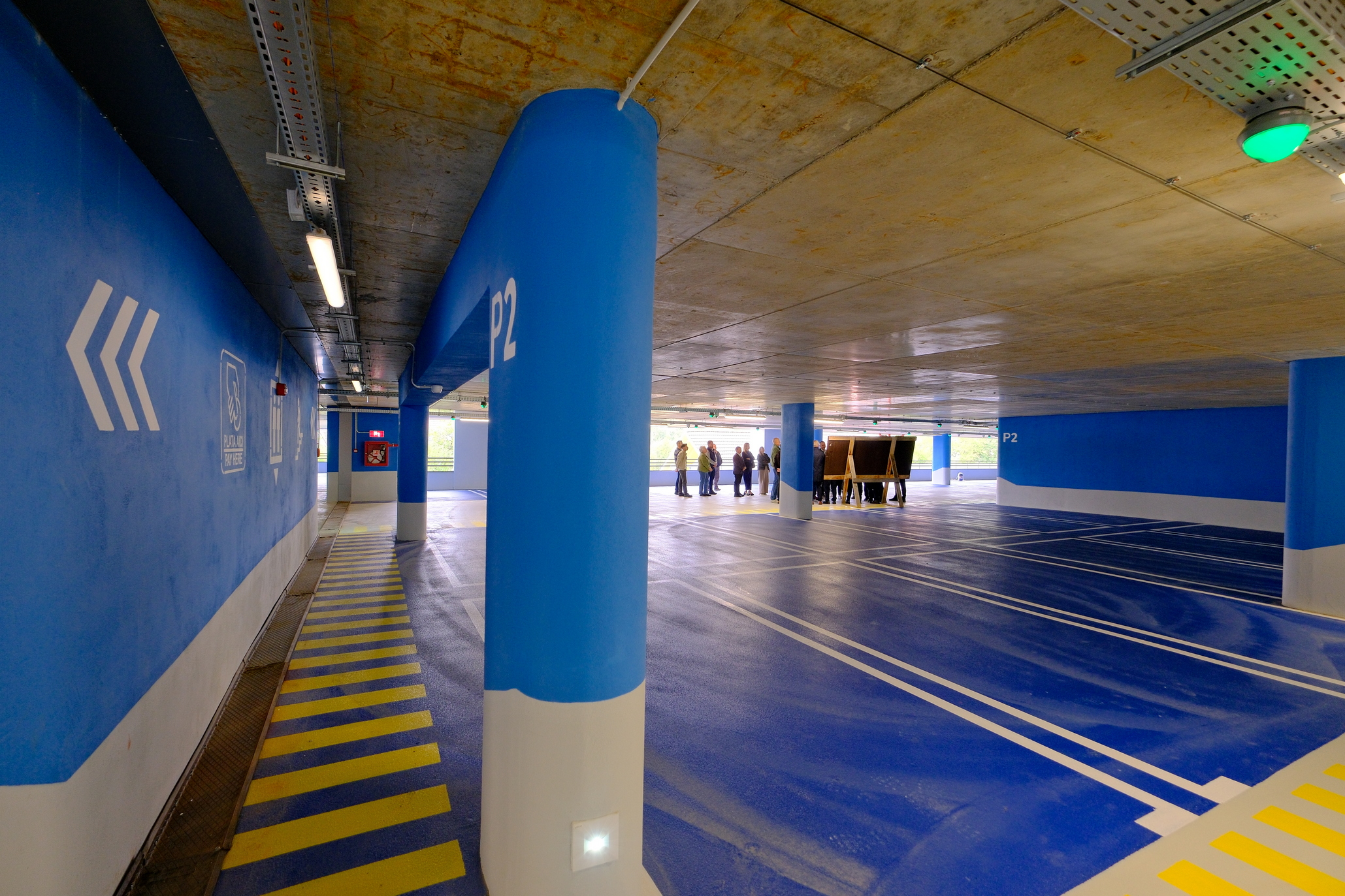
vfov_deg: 77.3
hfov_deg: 100.4
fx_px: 560
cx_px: 672
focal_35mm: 15
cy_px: 448
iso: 640
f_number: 4
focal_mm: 10
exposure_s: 1/20
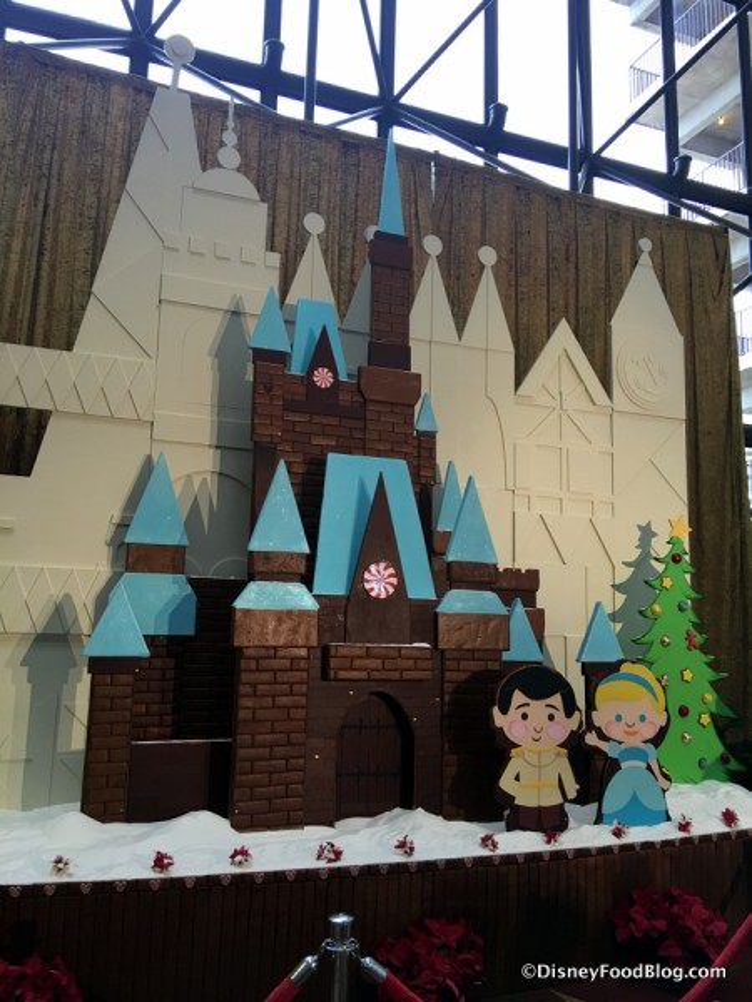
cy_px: 501
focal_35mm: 29
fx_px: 840
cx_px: 376
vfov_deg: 61.7
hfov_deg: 48.2
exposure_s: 1/30
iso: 25
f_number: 2.2
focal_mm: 4.15
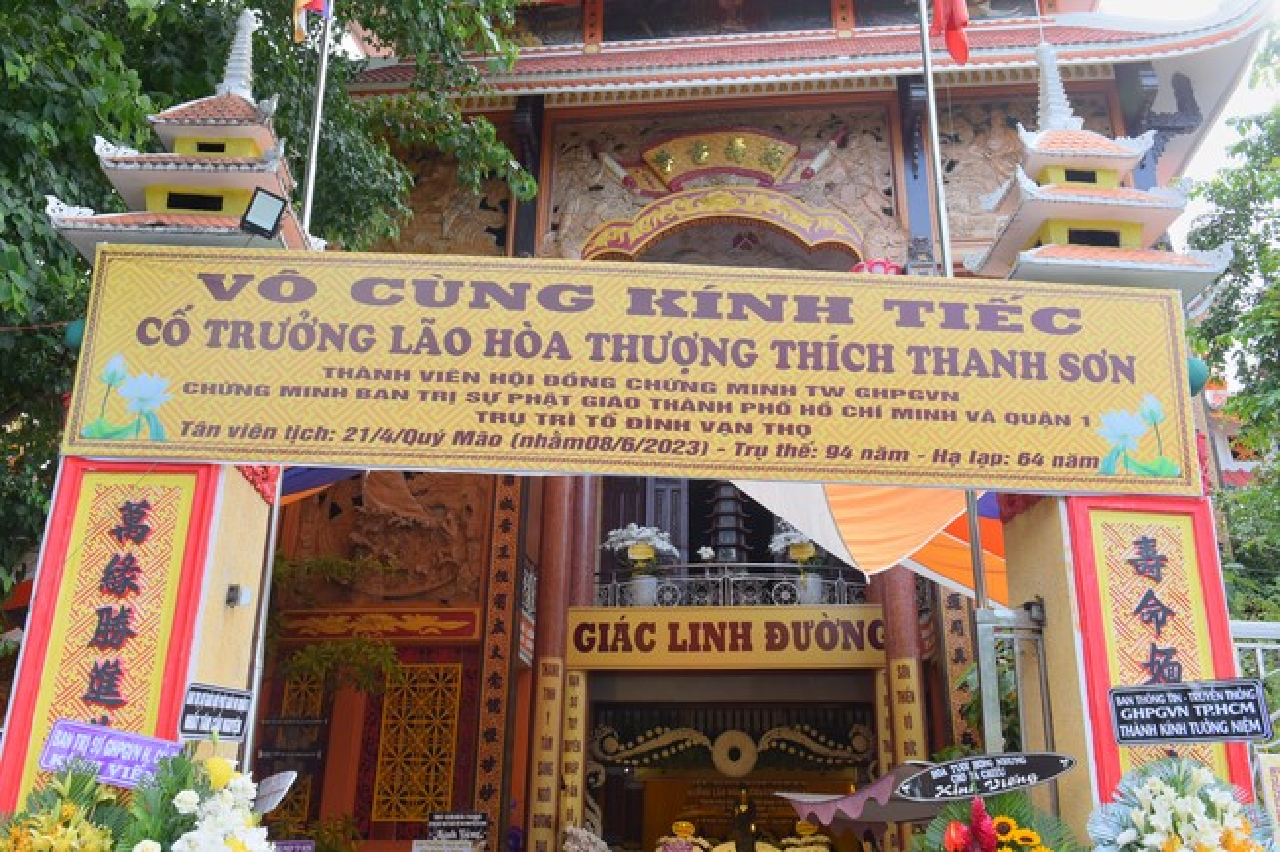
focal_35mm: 31
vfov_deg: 42.3
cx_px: 640
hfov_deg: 60.3
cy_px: 426
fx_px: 1102
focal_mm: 31
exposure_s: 1/125
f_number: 8
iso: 320
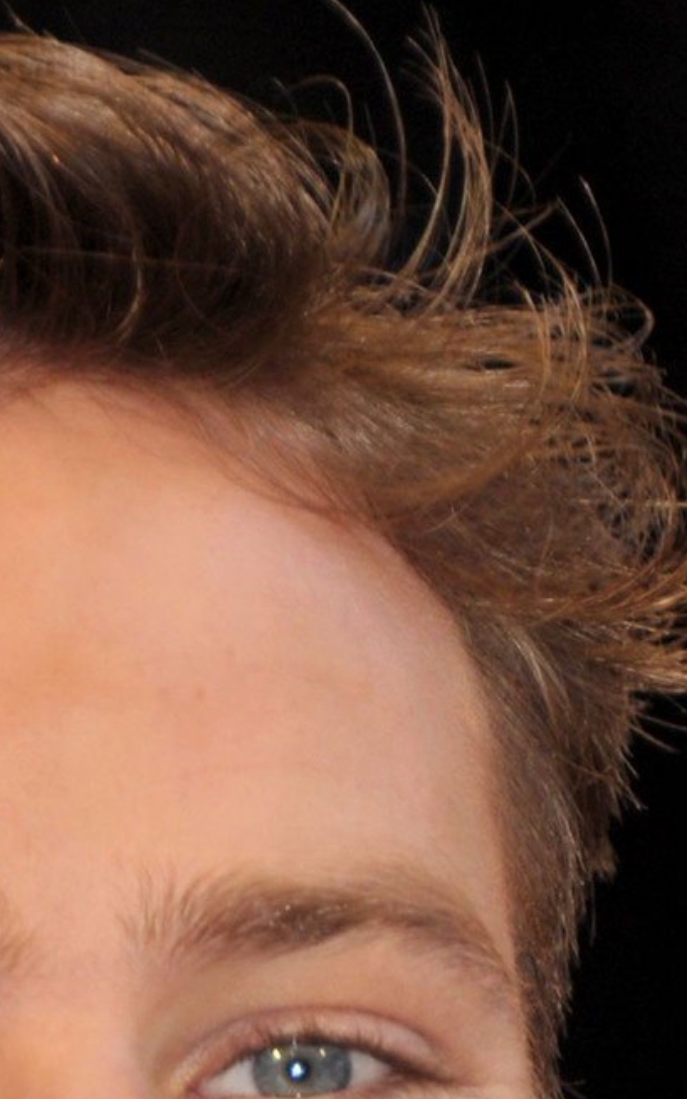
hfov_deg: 1.4
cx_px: -33
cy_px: 1544
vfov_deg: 2.2
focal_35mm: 957
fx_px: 28656
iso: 640
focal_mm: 300
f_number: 5.6
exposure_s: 1/250
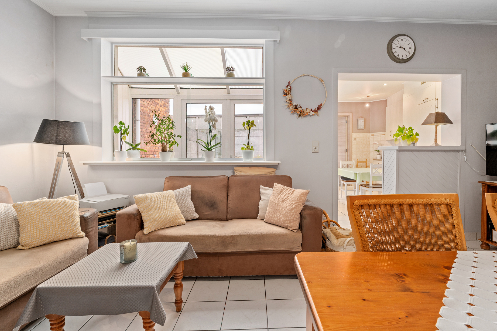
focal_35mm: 18
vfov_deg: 67.4
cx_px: 262
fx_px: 249
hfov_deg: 89.9
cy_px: 158
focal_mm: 16
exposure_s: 1.6
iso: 400
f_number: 11
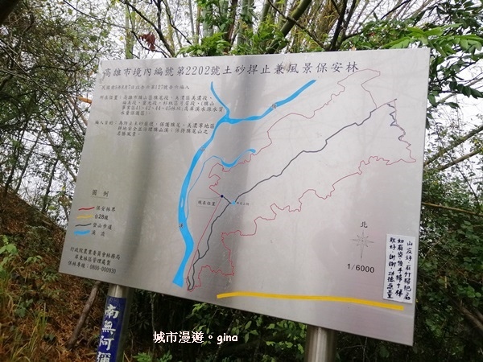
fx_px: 363
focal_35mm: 26
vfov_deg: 53.1
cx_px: 242
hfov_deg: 67.3
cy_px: 181
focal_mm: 3.81
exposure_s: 1/120
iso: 80
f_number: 2.2
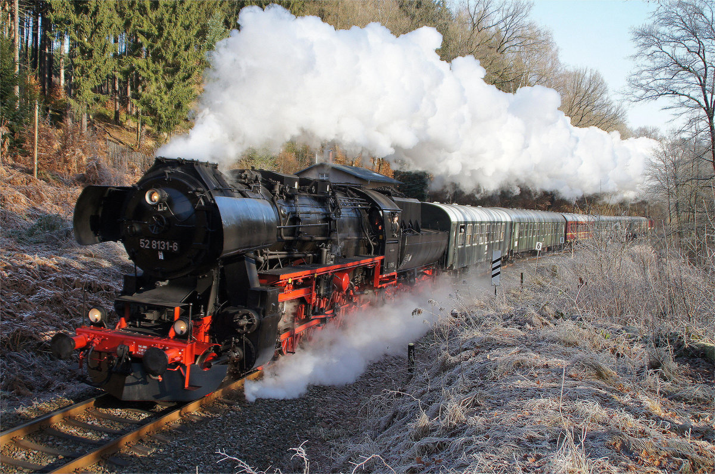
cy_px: 237
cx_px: 358
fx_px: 734
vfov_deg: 35.8
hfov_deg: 52.0
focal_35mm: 37
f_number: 3.5
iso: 160
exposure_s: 1/500
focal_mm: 18
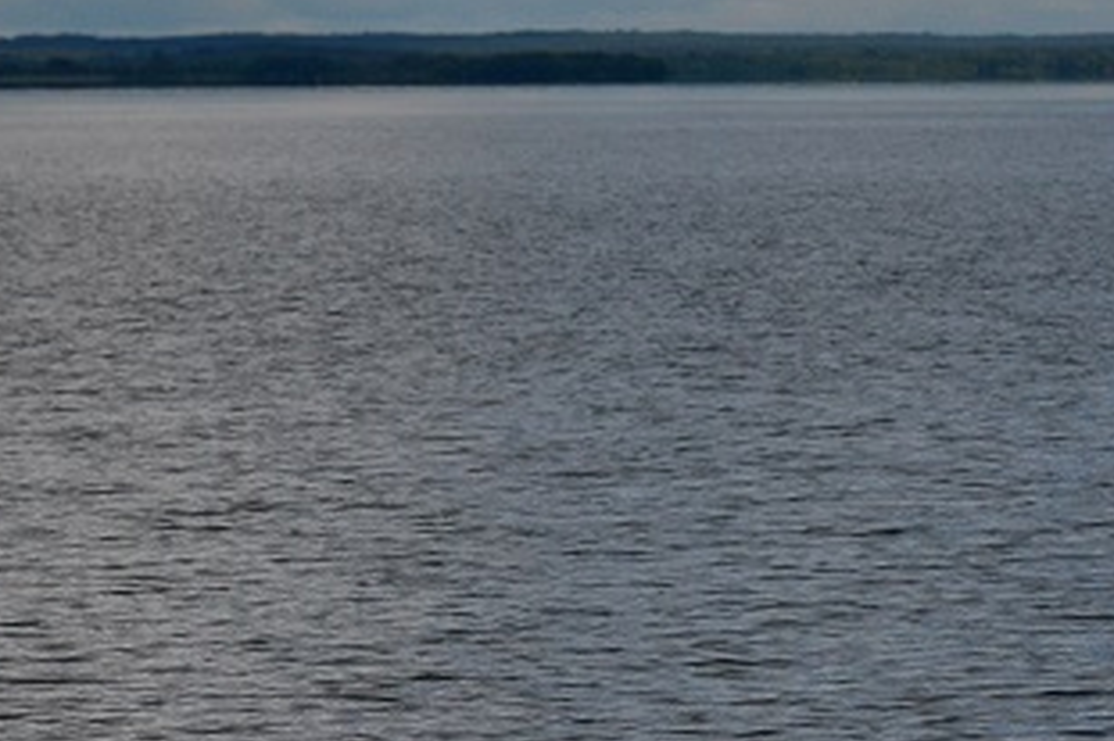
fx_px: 10422
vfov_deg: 4.1
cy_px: 618
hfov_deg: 6.1
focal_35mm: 337
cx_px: 818
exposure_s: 1/8000
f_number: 4.5
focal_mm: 70
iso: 360
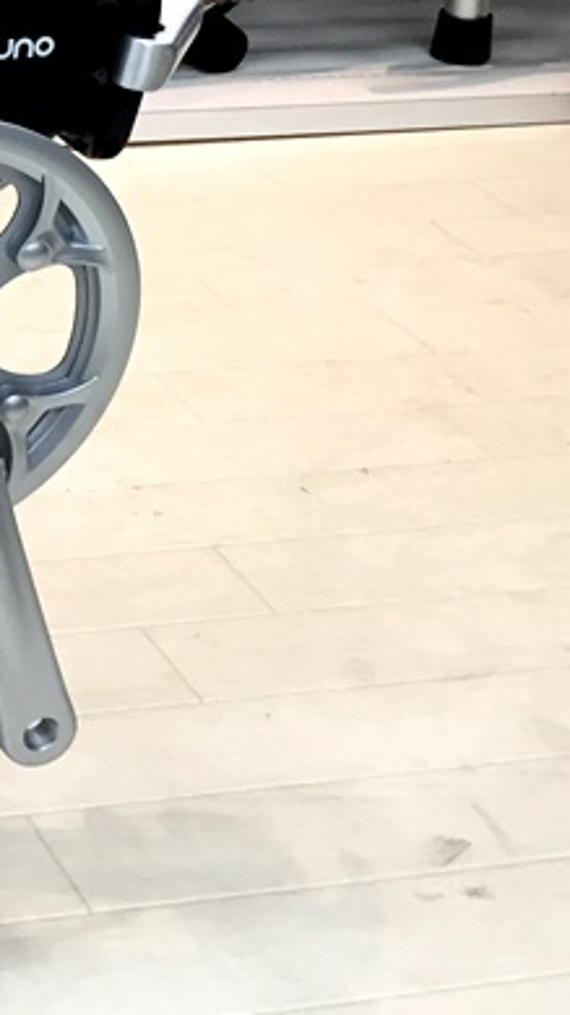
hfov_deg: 13.2
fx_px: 2179
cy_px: 128
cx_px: -497
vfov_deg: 25.5
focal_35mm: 81
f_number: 2.2
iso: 50
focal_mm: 4.15
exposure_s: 1/33
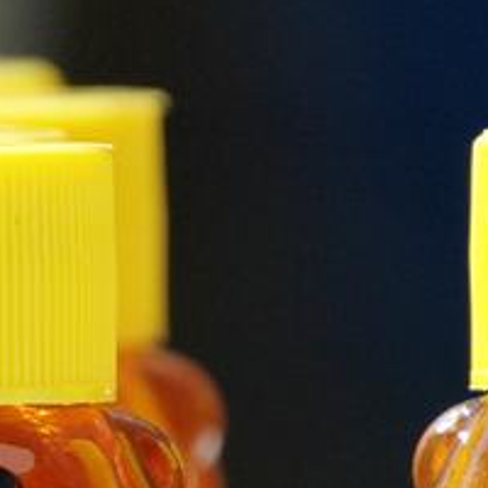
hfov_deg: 1.3
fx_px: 21404
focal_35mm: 1342
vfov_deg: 1.3
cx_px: -127
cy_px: 688
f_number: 8
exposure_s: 1/1000
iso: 400
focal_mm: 200
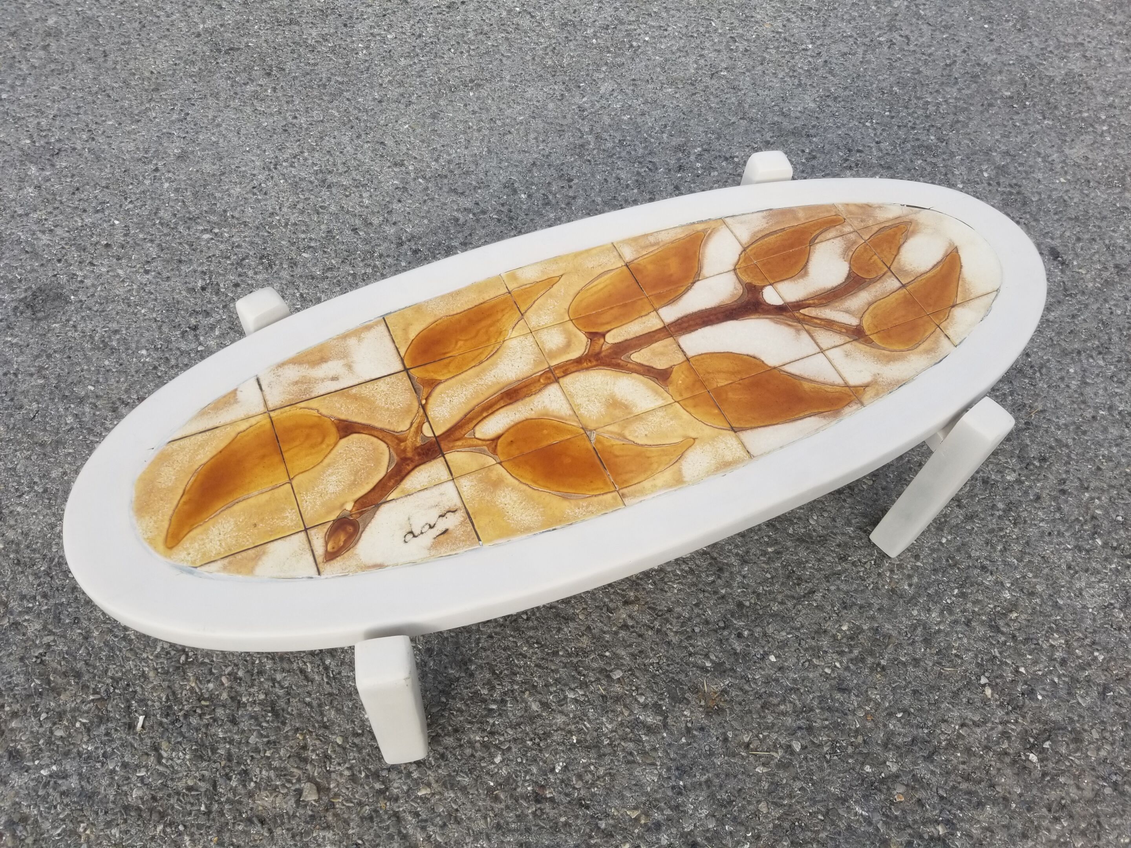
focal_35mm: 26
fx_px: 849
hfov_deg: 67.3
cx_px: 566
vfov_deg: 53.1
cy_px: 424
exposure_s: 1/1108
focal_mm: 4.25
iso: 50
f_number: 1.7
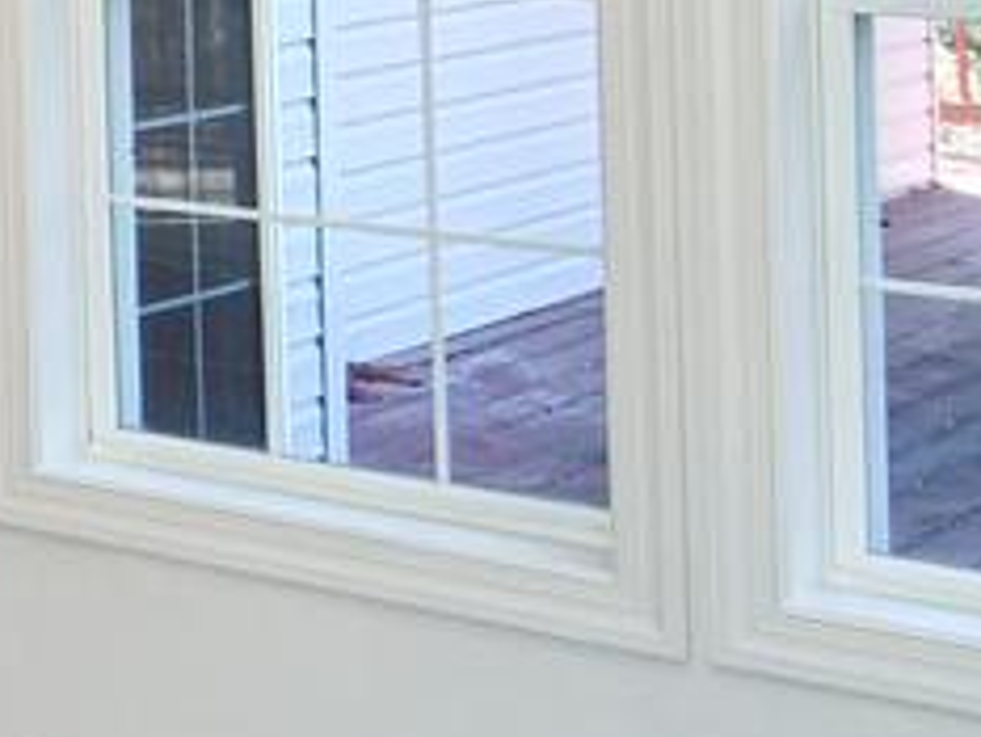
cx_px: -1335
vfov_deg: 13.1
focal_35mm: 107
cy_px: -345
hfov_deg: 13.6
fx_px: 3034
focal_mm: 12
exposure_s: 1/80
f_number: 4.5
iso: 200
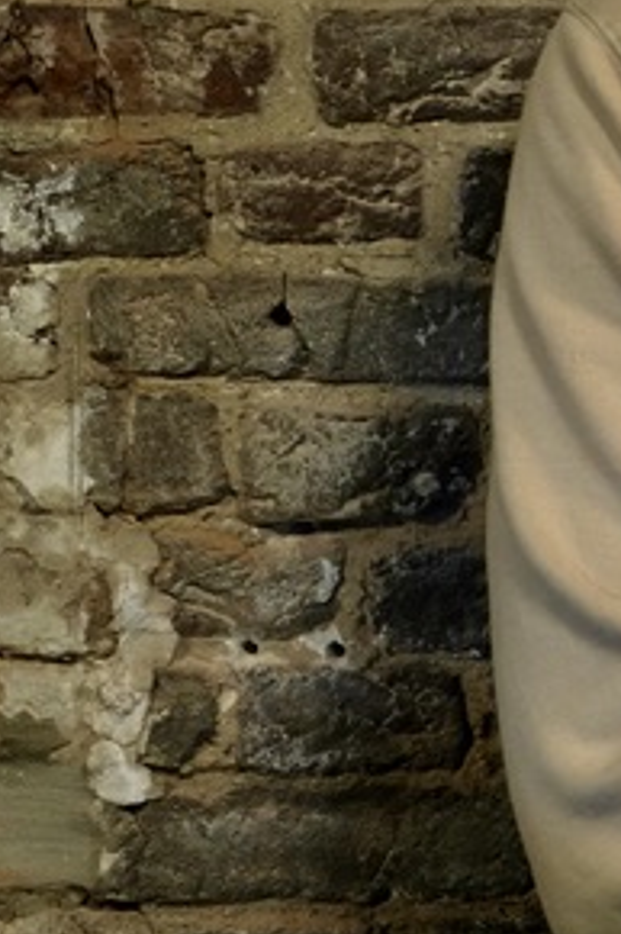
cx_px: 1145
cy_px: -61
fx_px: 3886
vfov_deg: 13.5
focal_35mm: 150
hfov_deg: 8.7
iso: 800
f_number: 3.2
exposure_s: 1/30
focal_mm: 26.5
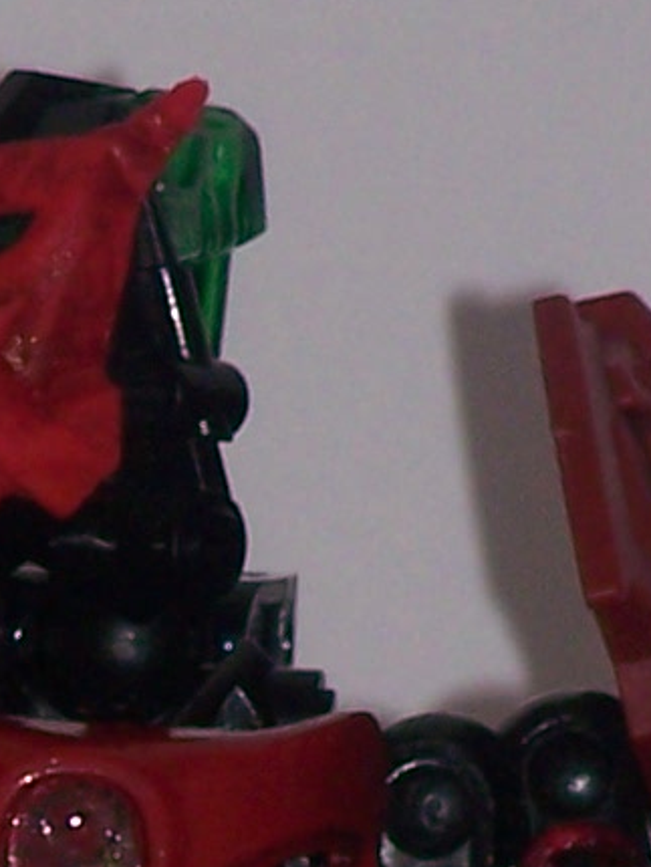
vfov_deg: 1.6
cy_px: 1131
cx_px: -113
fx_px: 31163
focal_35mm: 1244
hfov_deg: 1.2
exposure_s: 1/160
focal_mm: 31.3
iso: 80
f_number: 3.2
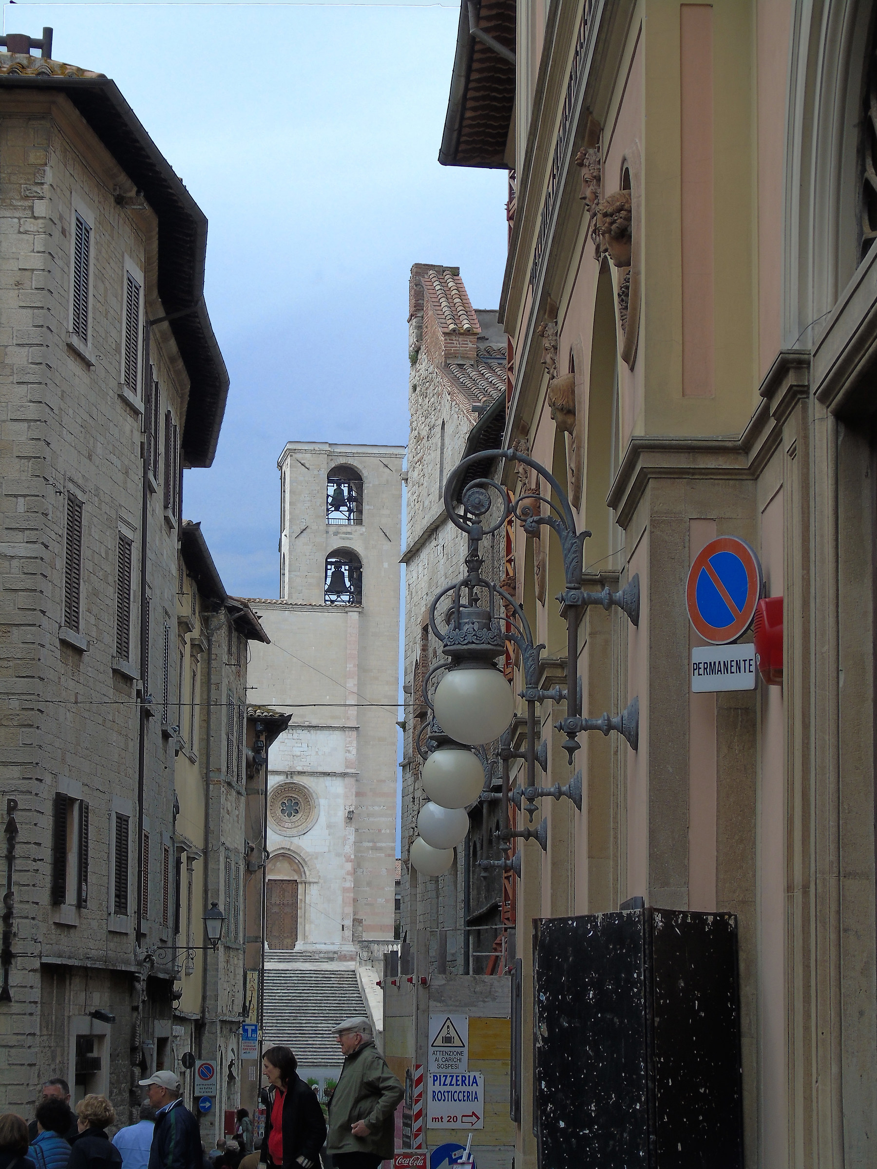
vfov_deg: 20.9
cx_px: 438
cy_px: 584
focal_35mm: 94
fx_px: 3175
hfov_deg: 15.7
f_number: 4.3
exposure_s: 1/200
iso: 80
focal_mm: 17
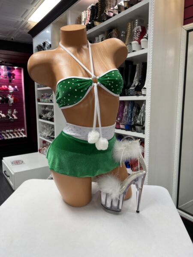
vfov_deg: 67.3
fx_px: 193
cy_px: 128
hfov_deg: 53.1
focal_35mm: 26
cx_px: 96
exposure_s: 1/60
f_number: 1.5
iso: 80
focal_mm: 5.7
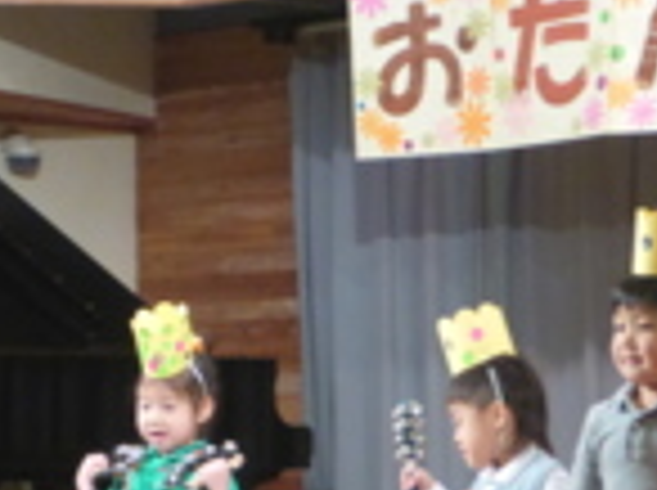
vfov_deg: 9.4
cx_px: 315
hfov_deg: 12.5
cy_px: 337
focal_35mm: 158
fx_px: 2994
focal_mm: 11.7
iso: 800
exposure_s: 1/20
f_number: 5.3
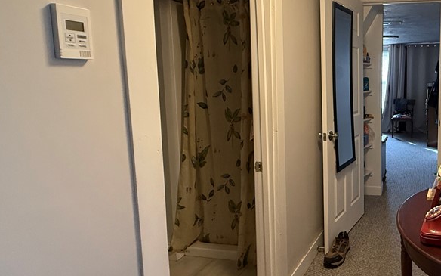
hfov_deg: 61.6
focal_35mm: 26
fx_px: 312
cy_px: 108
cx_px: 381
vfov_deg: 47.3
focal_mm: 2.22
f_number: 2.2
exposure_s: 1/60
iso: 320
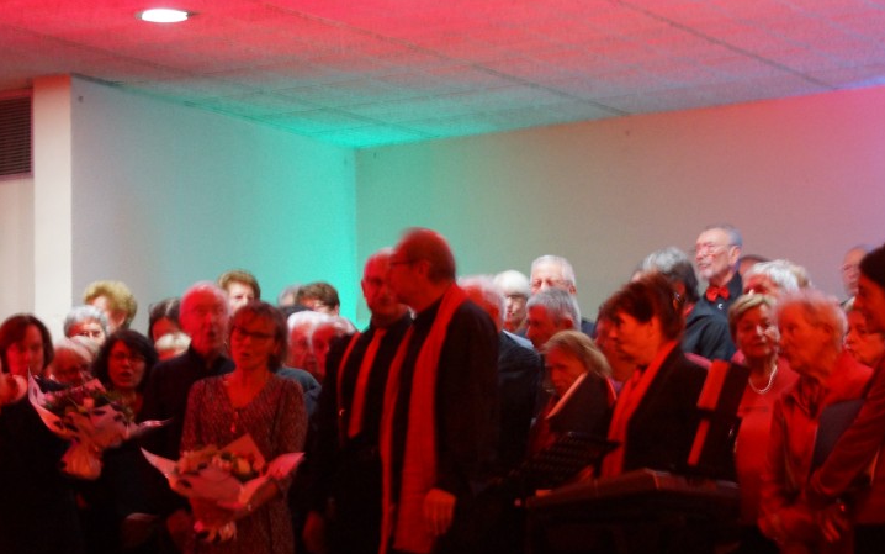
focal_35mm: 109
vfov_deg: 12.0
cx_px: 391
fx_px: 2629
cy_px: 379
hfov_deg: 19.1
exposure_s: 1/8
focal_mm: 50
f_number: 5.6
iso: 1600
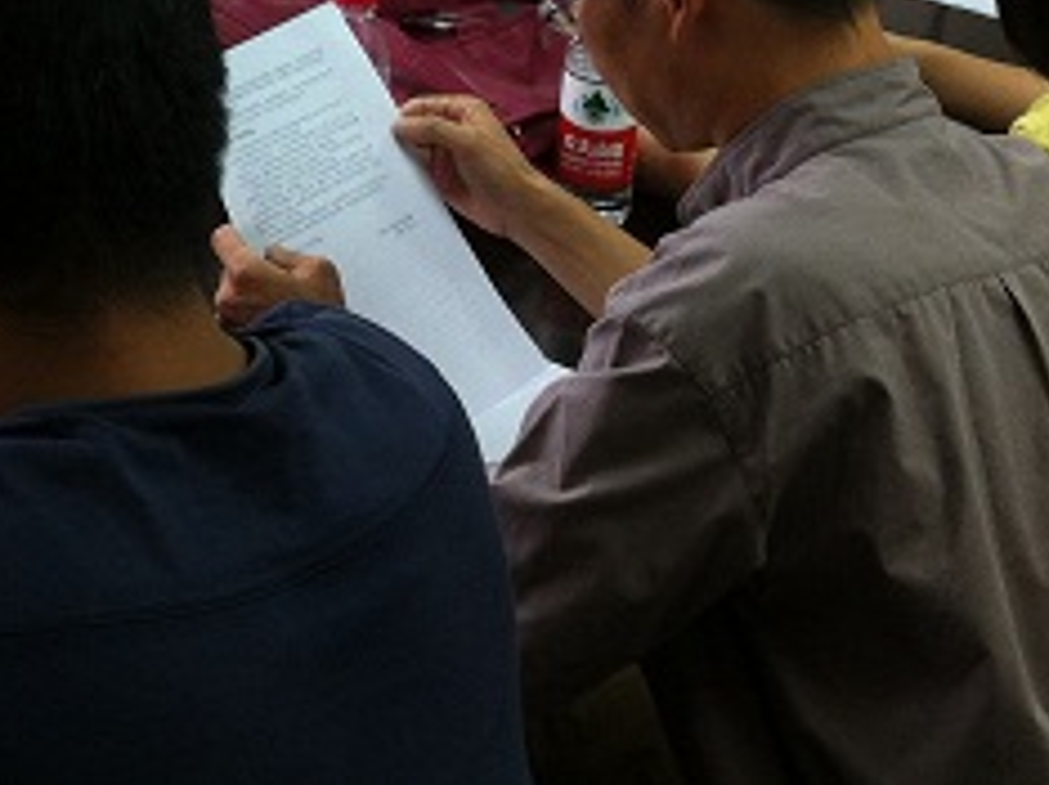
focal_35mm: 97
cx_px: 76
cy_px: -292
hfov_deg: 19.8
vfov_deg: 14.5
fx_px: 2936
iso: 80
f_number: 2.8
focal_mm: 3.85
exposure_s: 1/17
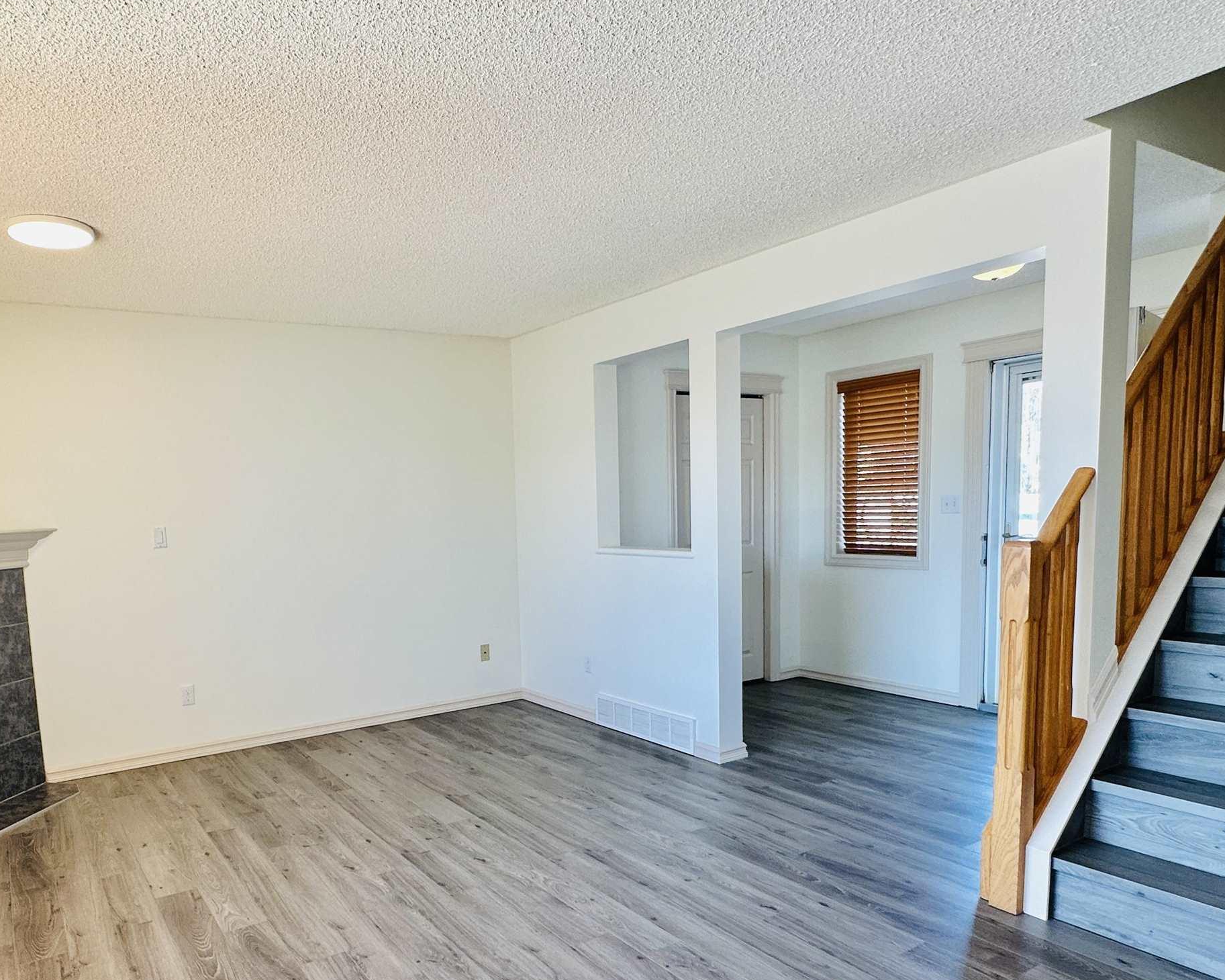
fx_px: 834
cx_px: 445
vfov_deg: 60.3
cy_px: 591
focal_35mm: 23
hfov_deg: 71.2
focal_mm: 2.22
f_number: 2.2
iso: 50
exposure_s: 1/99
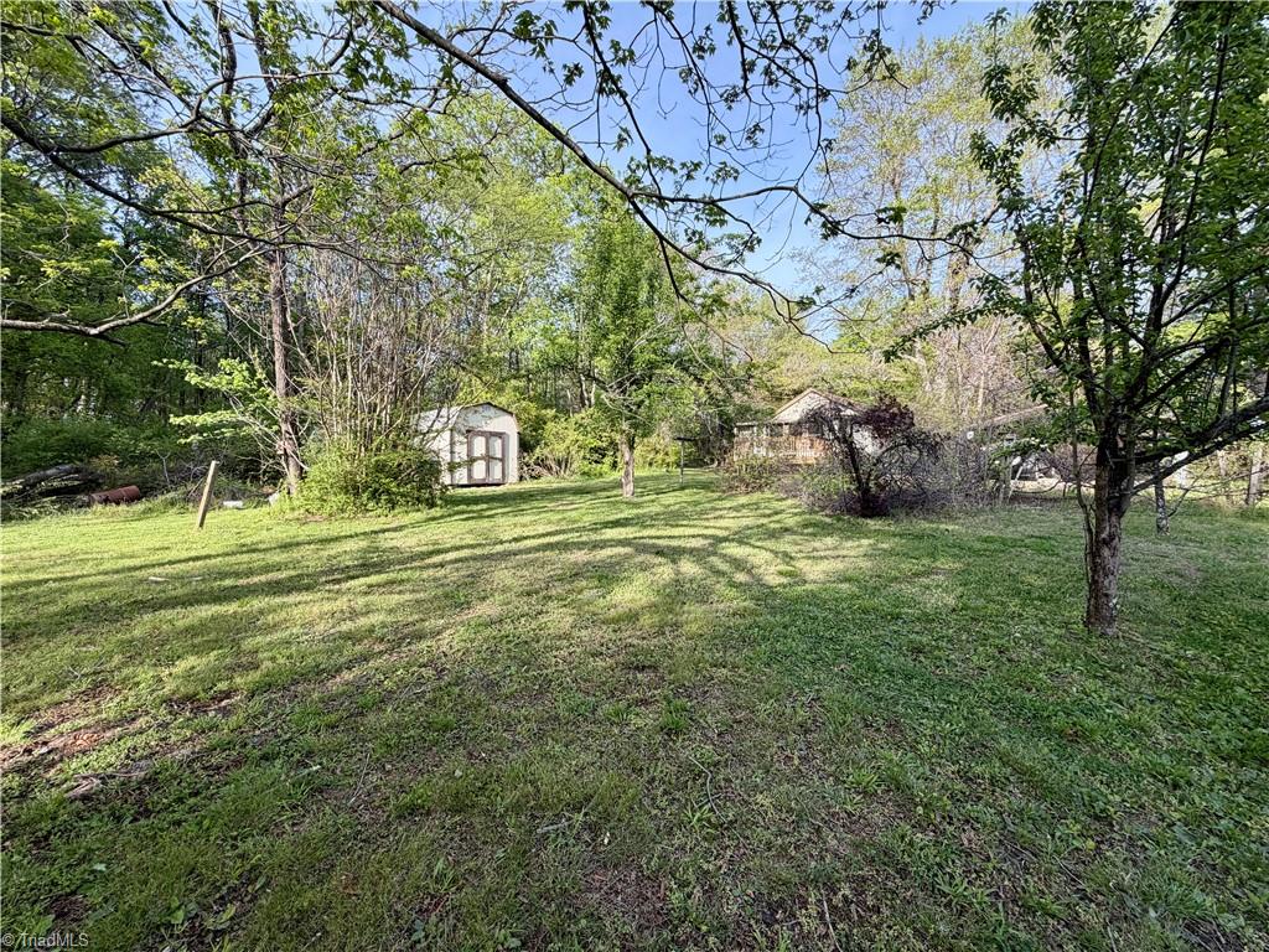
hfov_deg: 102.1
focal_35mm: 14
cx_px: 634
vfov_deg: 85.7
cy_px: 476
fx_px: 513
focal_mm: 2.22
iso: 64
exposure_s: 1/433
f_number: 2.2
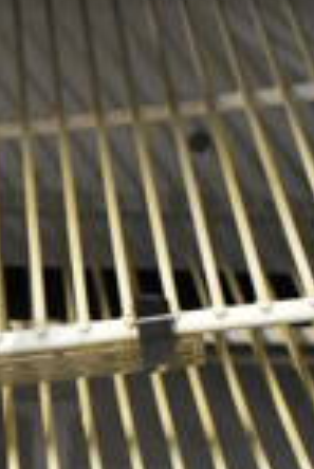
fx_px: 2180
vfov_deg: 12.1
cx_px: -136
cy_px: 483
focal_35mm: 167
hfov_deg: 8.1
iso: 2200
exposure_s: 1/30
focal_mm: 18
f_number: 3.5
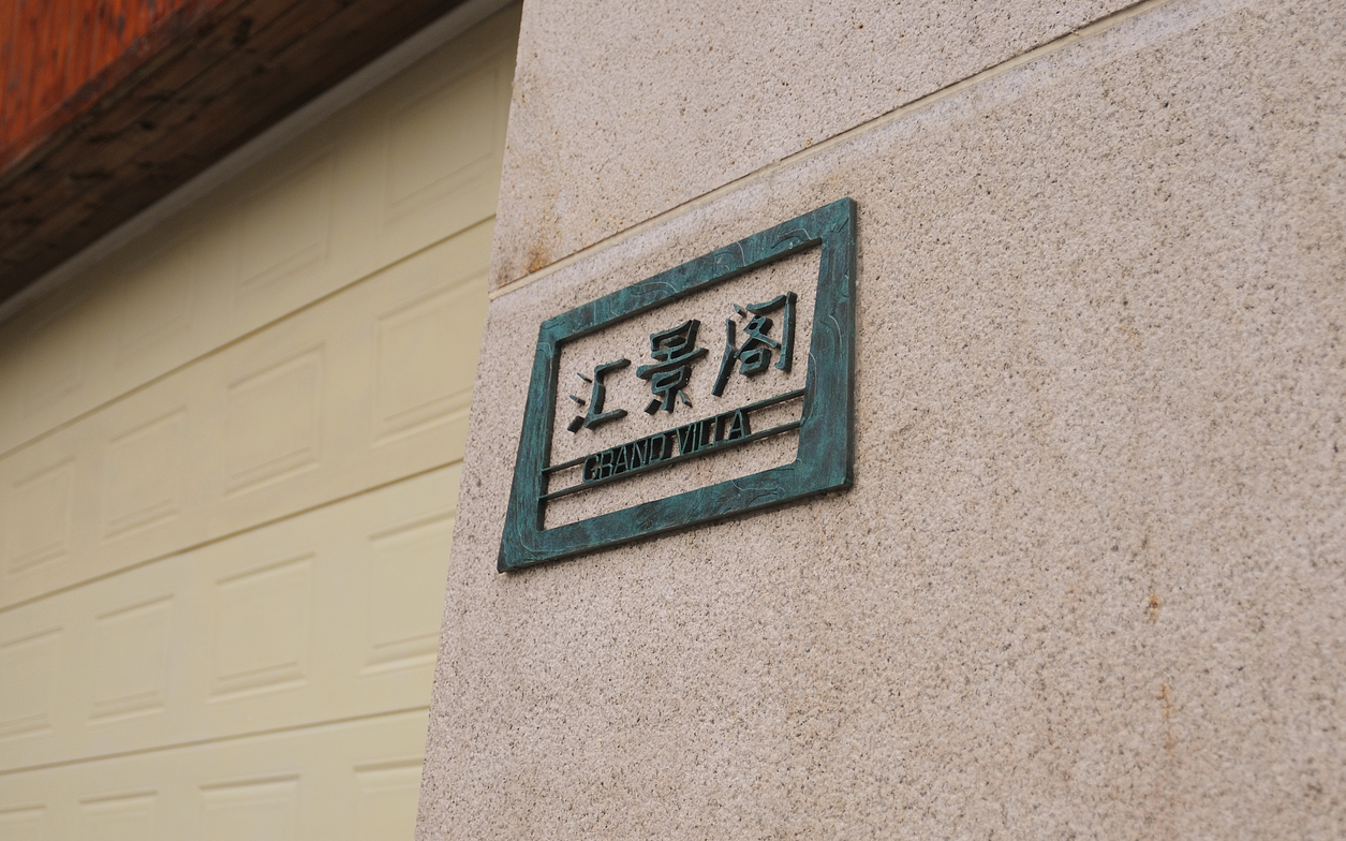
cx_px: 677
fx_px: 2000
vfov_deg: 23.7
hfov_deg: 37.2
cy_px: 436
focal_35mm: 55
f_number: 4.5
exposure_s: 1/60
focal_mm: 35
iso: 200
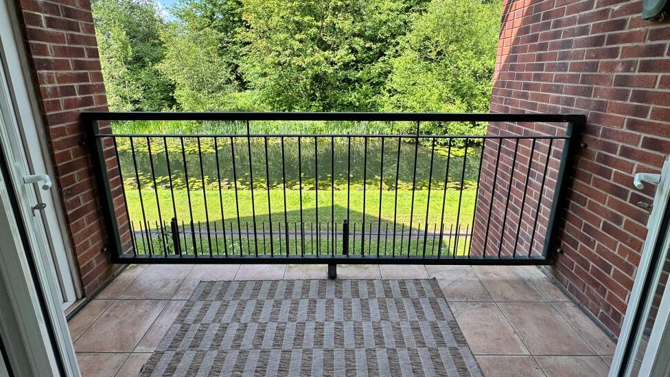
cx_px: 336
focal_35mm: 16
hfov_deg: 99.4
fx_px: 284
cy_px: 135
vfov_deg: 65.8
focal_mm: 2.22
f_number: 2.2
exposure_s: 1/440
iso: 40
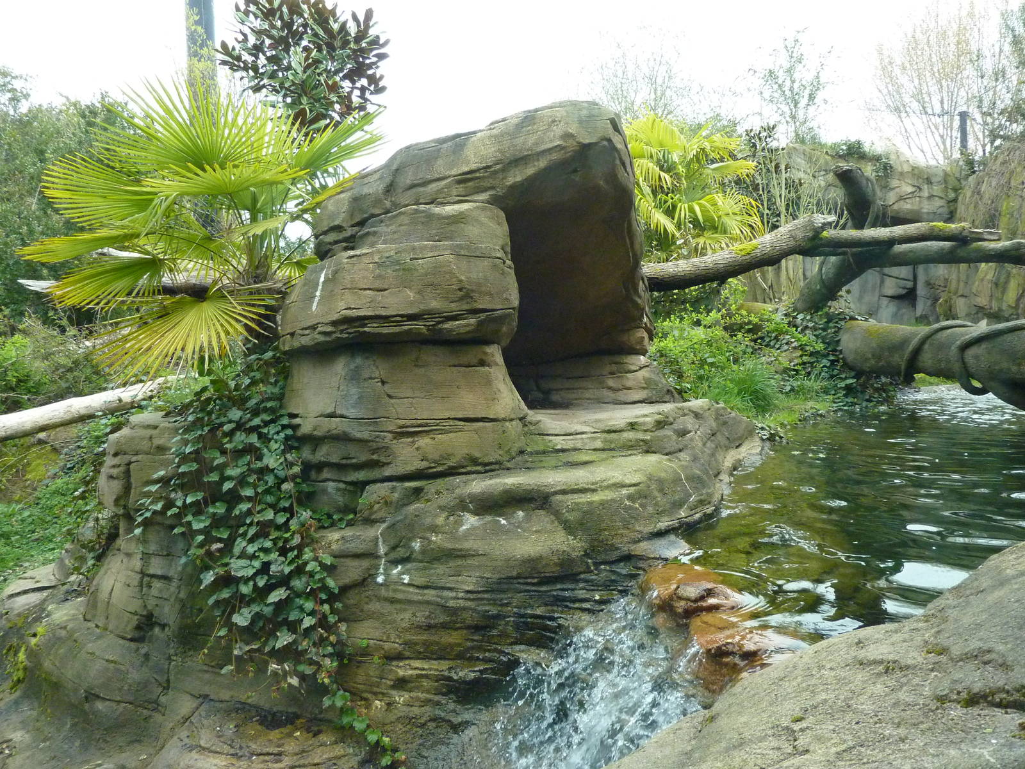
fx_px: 740
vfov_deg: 54.9
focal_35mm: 25
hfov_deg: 69.4
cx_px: 512
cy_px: 384
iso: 400
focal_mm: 4.1
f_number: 3.3
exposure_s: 1/400
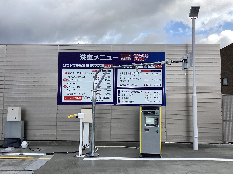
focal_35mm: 31
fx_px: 209
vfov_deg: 45.4
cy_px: 87
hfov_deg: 58.4
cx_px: 116
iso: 25
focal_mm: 3.3
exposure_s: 1/679
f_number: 2.4
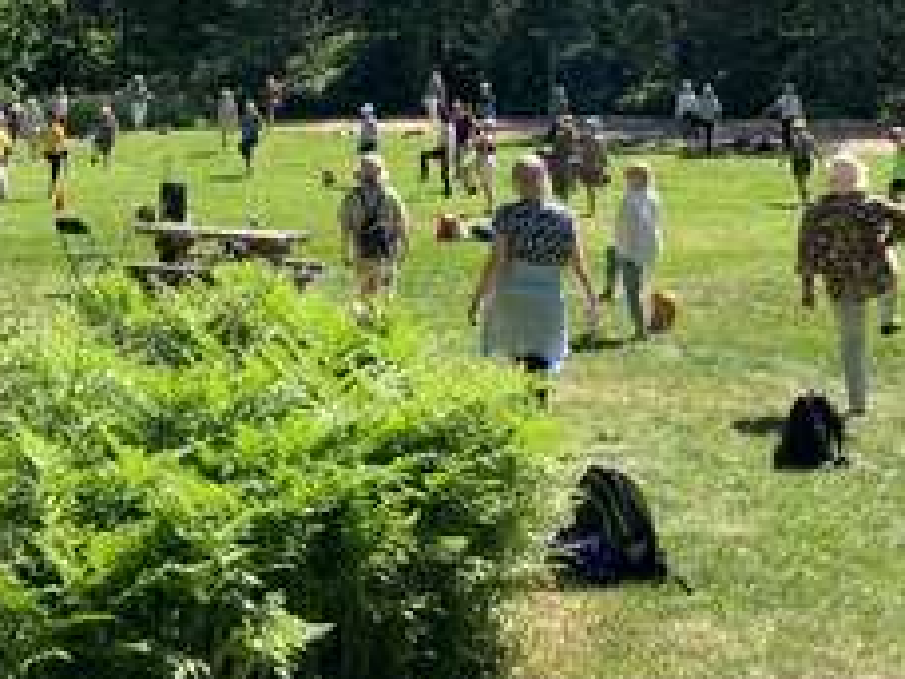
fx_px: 1542
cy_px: 56
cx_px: 306
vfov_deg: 24.1
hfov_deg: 32.4
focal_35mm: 59
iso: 32
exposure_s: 1/796
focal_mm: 3.99
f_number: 1.8
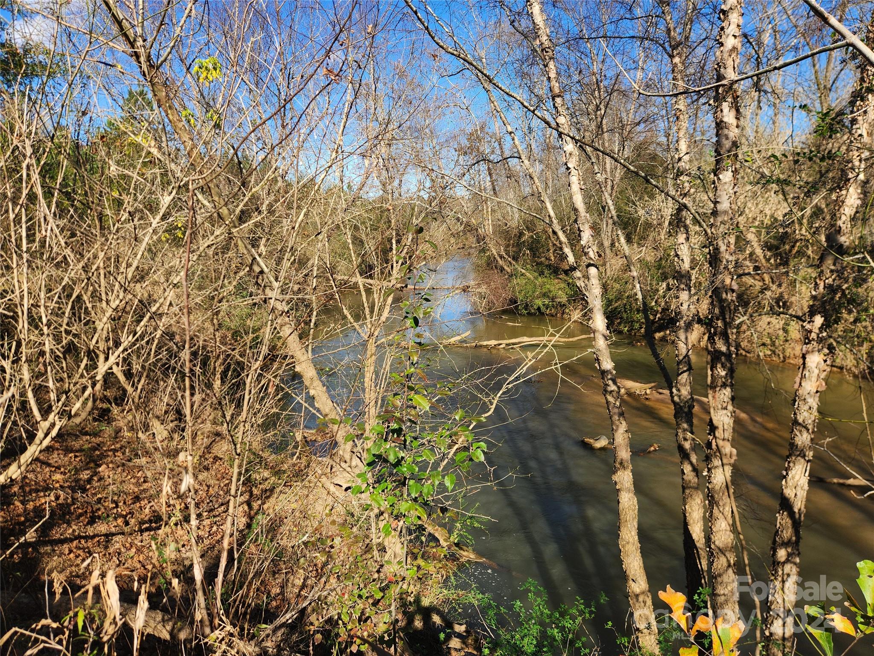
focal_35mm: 23
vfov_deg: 58.9
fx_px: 581
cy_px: 328
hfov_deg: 73.9
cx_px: 437
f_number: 1.8
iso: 20
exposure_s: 1/765
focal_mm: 5.4
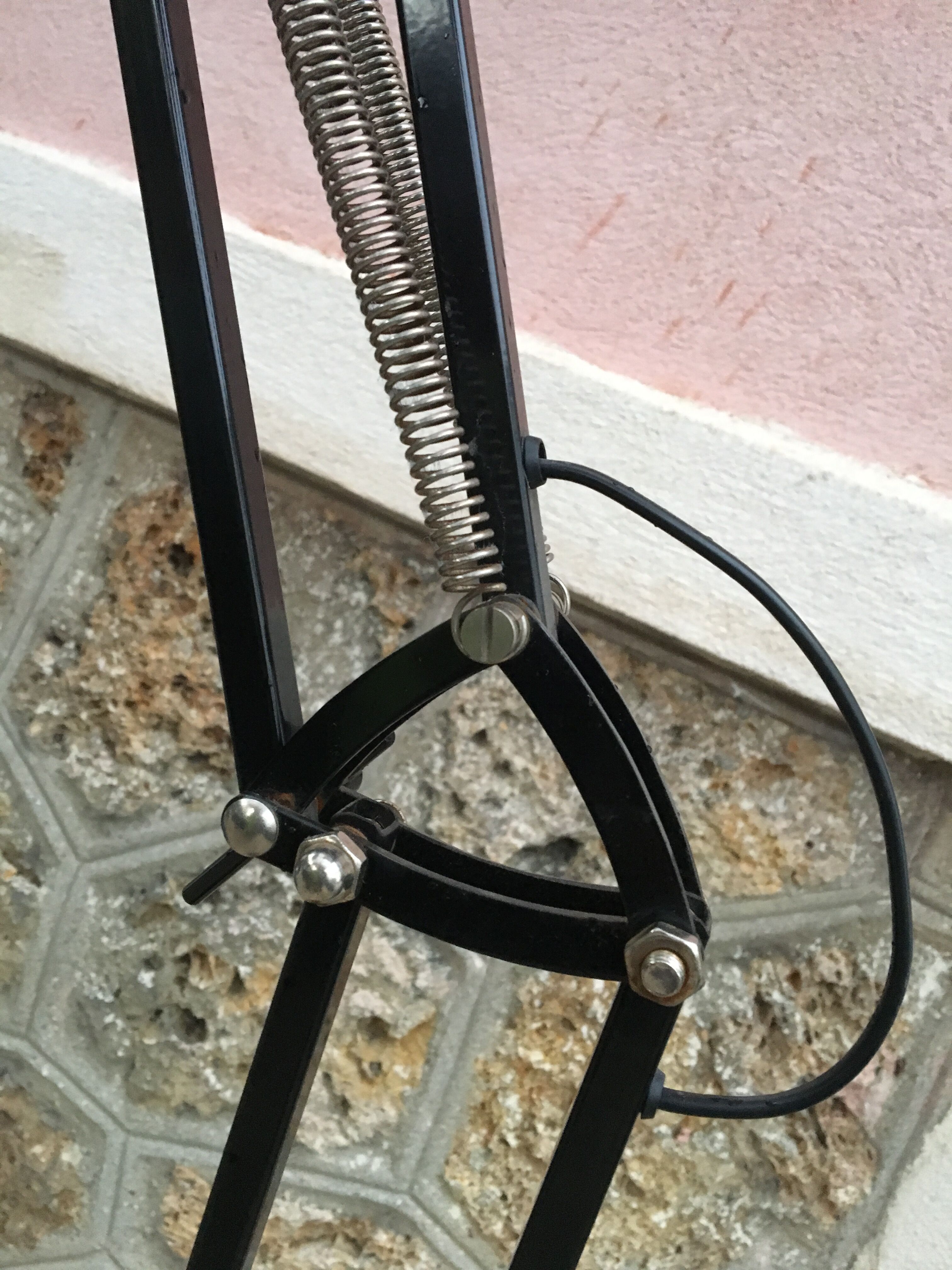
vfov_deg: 61.7
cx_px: 476
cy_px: 635
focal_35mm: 29
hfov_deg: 48.2
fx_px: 1063
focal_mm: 4.15
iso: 200
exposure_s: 1/25
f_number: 2.2
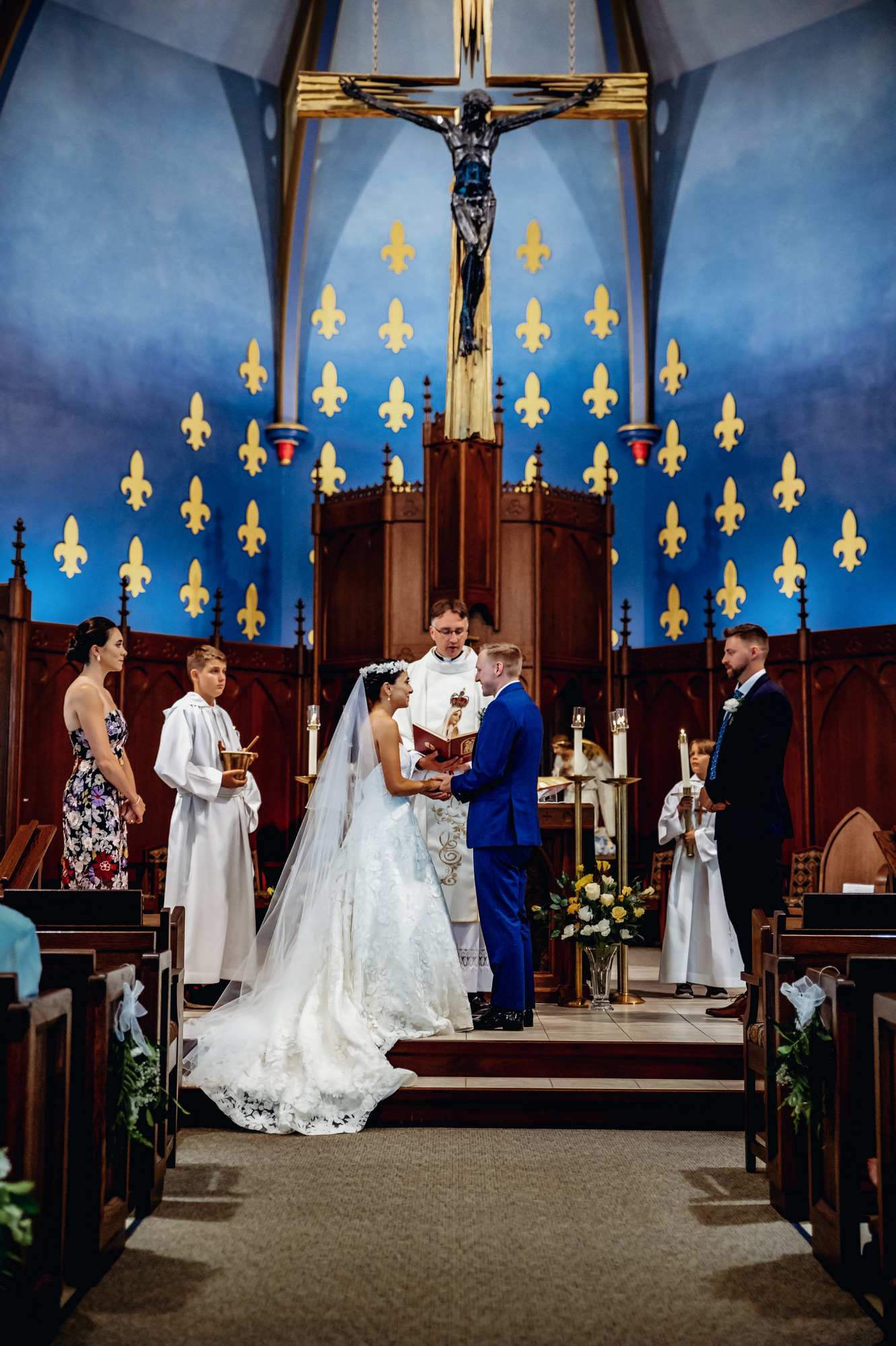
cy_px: 673
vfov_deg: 39.6
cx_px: 448
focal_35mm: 50
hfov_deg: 27.0
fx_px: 1869
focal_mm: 50
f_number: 2.8
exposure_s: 1/160
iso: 2000
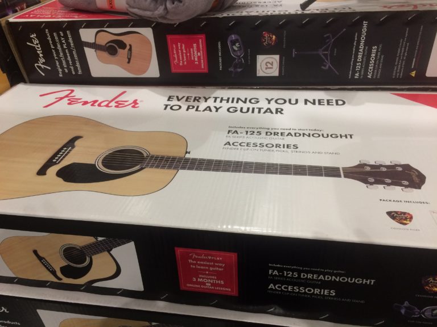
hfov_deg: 61.7
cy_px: 164
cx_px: 218
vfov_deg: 48.2
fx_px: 366
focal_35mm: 29
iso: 64
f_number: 2.2
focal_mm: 4.15
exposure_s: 1/30
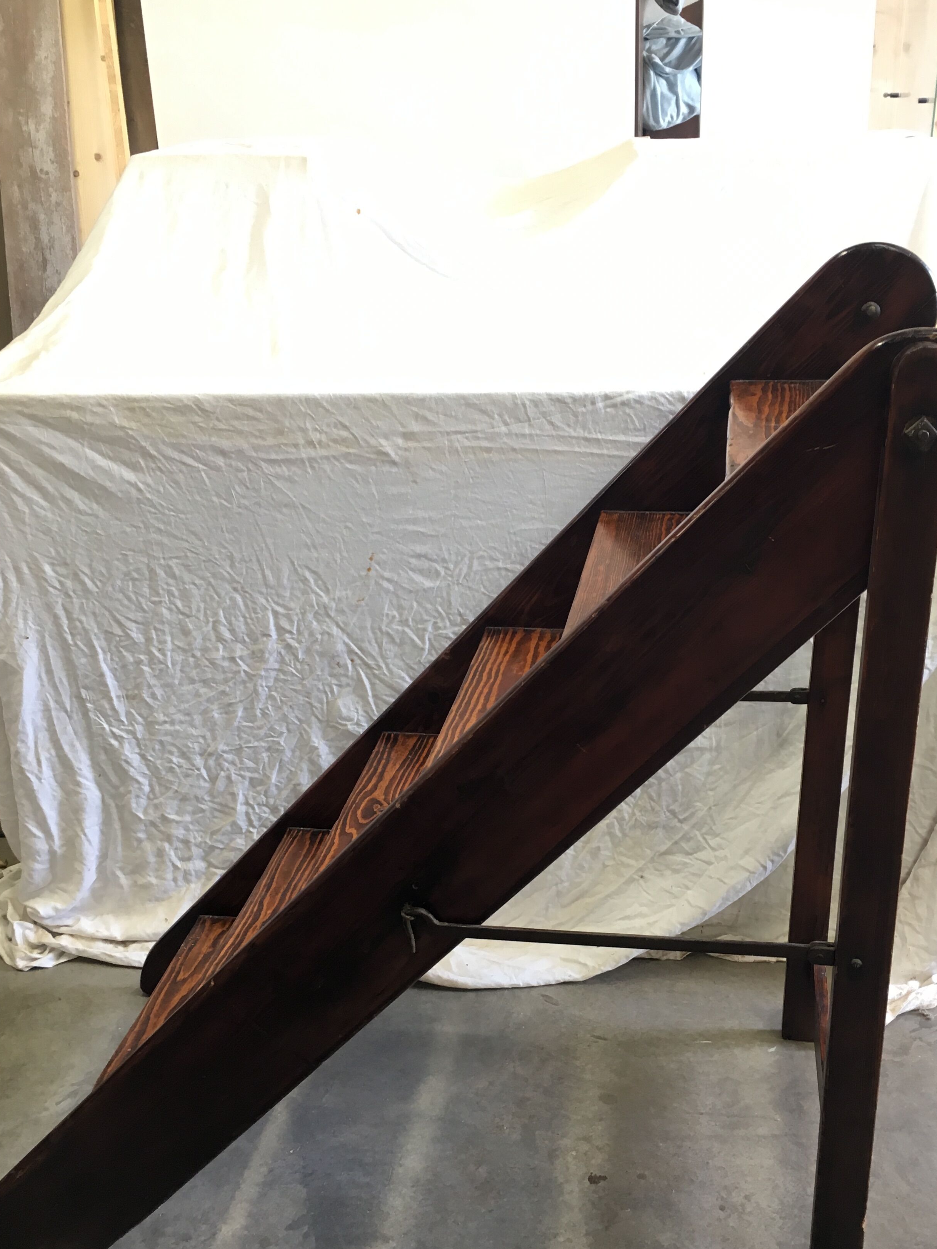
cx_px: 515
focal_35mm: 36
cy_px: 662
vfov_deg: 51.3
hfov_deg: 39.6
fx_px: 1299
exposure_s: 1/33
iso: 80
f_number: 2.2
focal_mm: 4.15
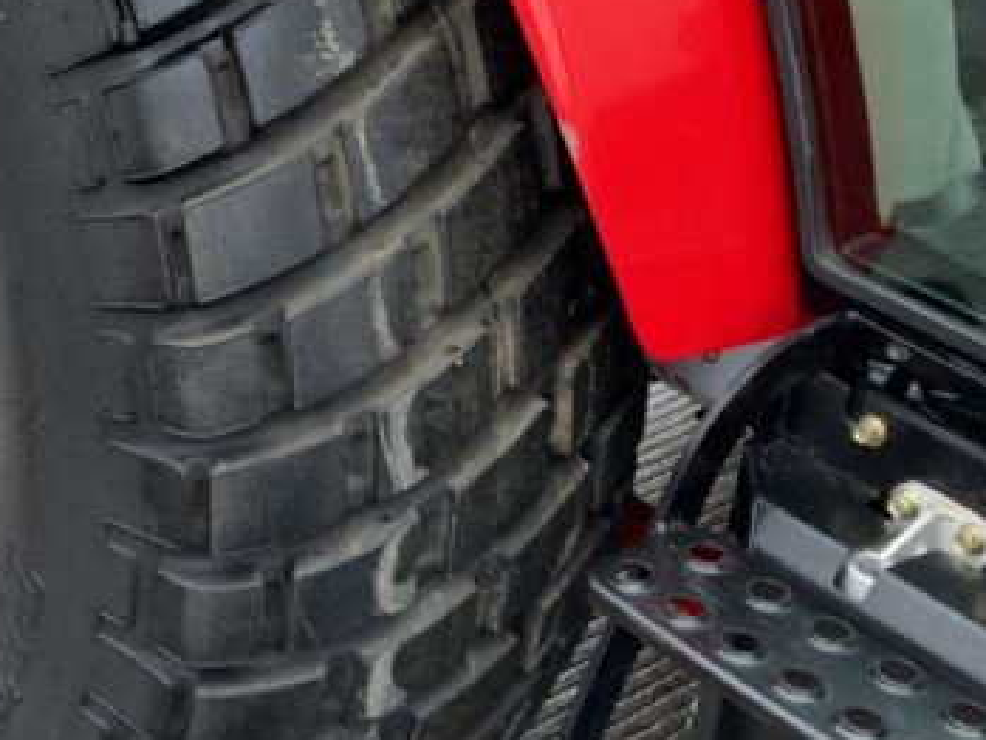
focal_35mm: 85
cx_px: 316
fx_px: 2422
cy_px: 209
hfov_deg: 22.9
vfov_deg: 17.3
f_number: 1.8
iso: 16
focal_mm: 3
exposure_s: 1/122
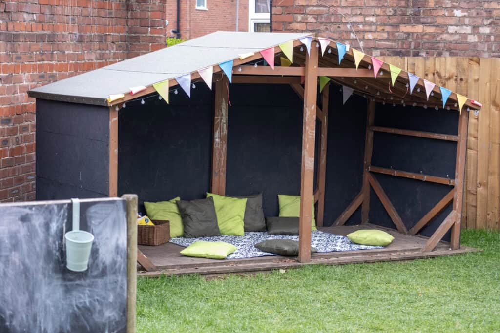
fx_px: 1153
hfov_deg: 24.5
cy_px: 166
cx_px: 250
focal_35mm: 83
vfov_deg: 16.5
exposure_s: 1/60
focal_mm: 55
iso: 200
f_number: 3.5
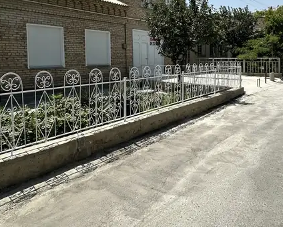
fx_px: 243
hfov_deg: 60.4
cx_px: 146
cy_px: 67
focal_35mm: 29
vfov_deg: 48.7
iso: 50
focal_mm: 2.22
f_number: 2.2
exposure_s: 1/2020
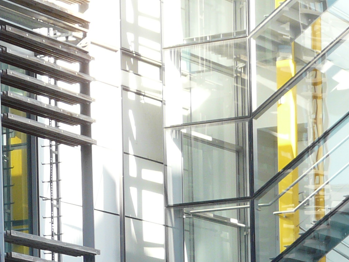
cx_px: -184
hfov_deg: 7.6
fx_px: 2581
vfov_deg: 5.7
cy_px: 408
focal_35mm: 256
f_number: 3.2
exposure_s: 1/60
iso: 100
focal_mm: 12.9
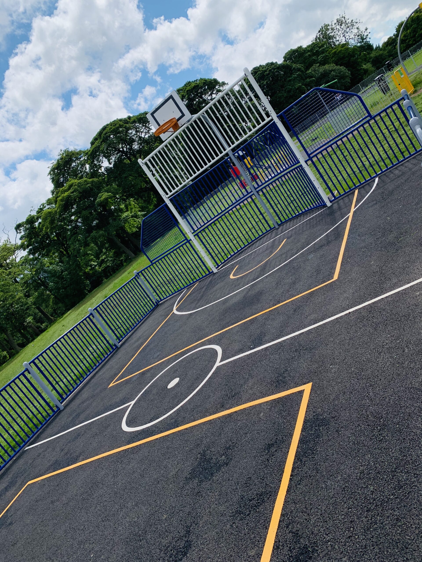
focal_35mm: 26
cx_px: 211
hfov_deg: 53.1
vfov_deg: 67.3
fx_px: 423
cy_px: 281
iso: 25
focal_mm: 4.25
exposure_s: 1/6452
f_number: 1.8
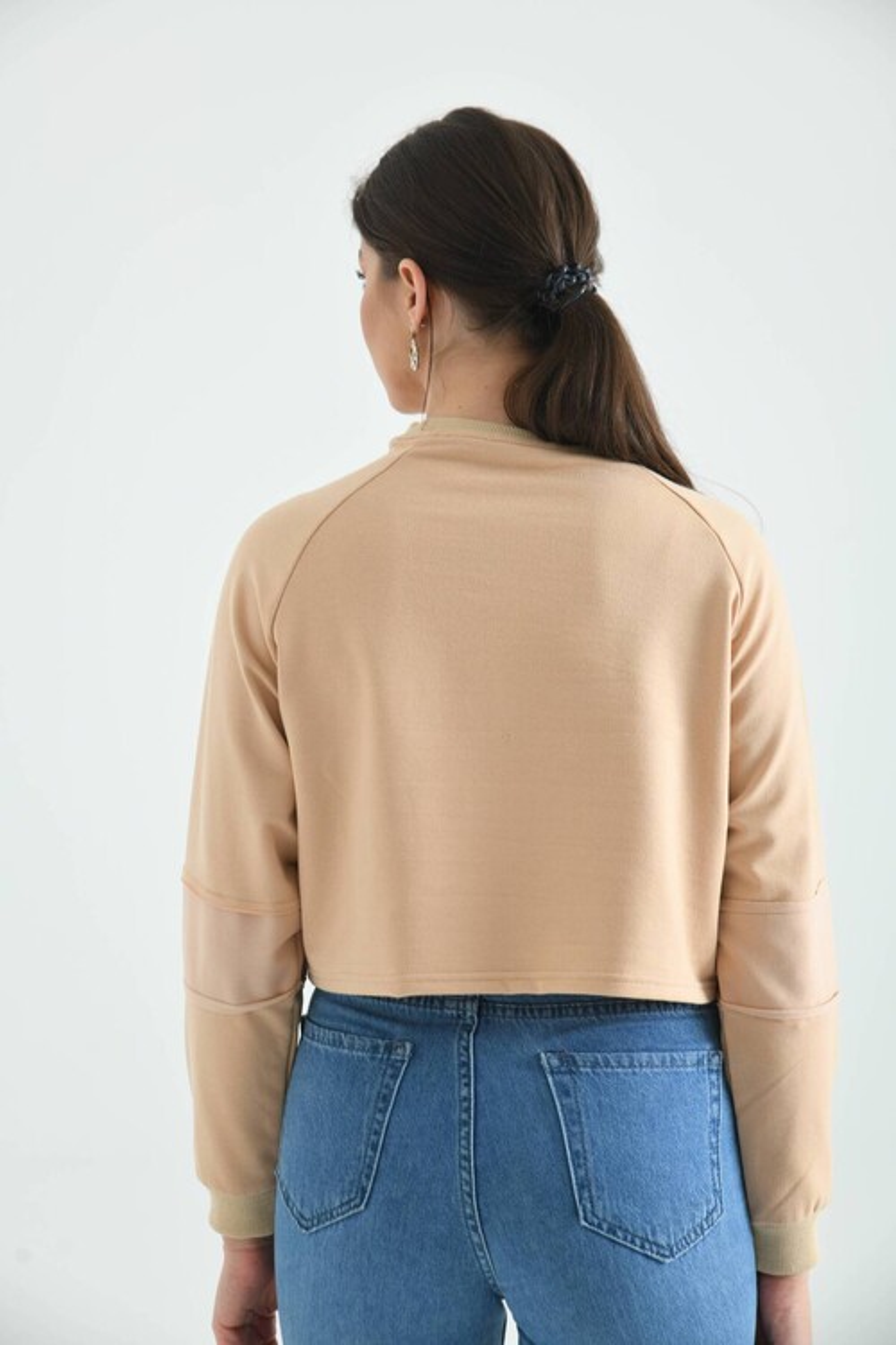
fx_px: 2613
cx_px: 448
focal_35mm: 70
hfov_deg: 19.5
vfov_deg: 28.8
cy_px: 672
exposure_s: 1/125
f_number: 6.3
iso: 100
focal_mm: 70
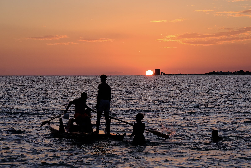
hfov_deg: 20.2
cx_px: 126
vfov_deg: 13.6
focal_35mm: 101
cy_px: 84
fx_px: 704
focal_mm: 67.1
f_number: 8
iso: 400
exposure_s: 1/200
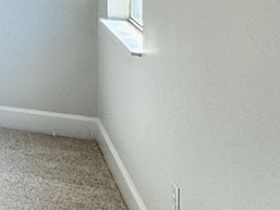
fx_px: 704
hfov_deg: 13.8
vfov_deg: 15.6
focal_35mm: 87
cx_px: -434
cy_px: -106
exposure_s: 1/120
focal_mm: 2.22
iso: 50
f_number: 2.2
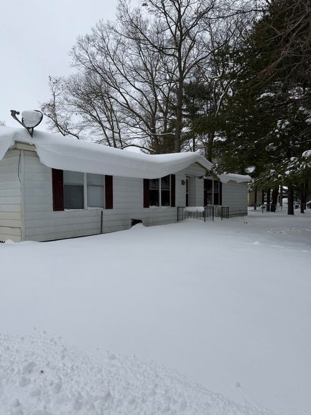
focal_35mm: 24
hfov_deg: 56.8
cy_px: 208
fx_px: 288
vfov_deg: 71.6
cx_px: 156
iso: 80
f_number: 1.78
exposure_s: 1/3279
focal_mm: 6.76
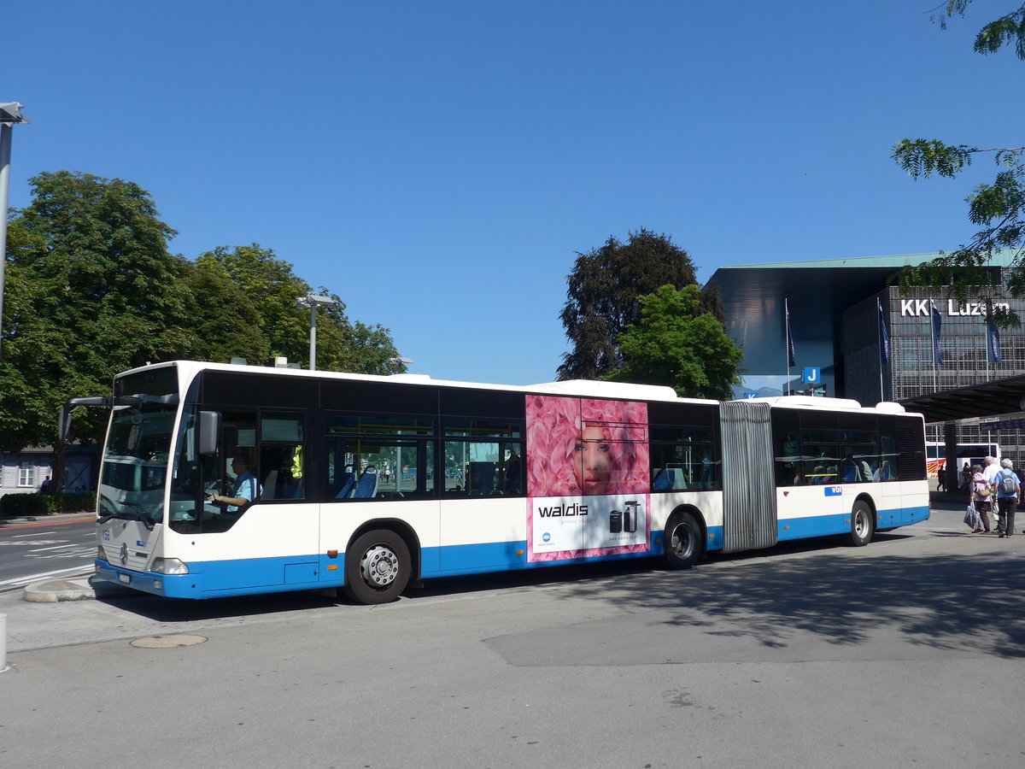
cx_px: 512
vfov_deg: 45.4
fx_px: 918
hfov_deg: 58.4
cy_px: 384
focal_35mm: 31
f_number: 2.8
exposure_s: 1/1600
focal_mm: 6.5
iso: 80
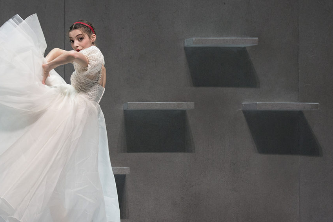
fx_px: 1756
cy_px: 66
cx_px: 136
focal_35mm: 190
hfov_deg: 10.8
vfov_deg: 7.2
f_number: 2.8
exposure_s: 1/500
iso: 3200
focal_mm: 105
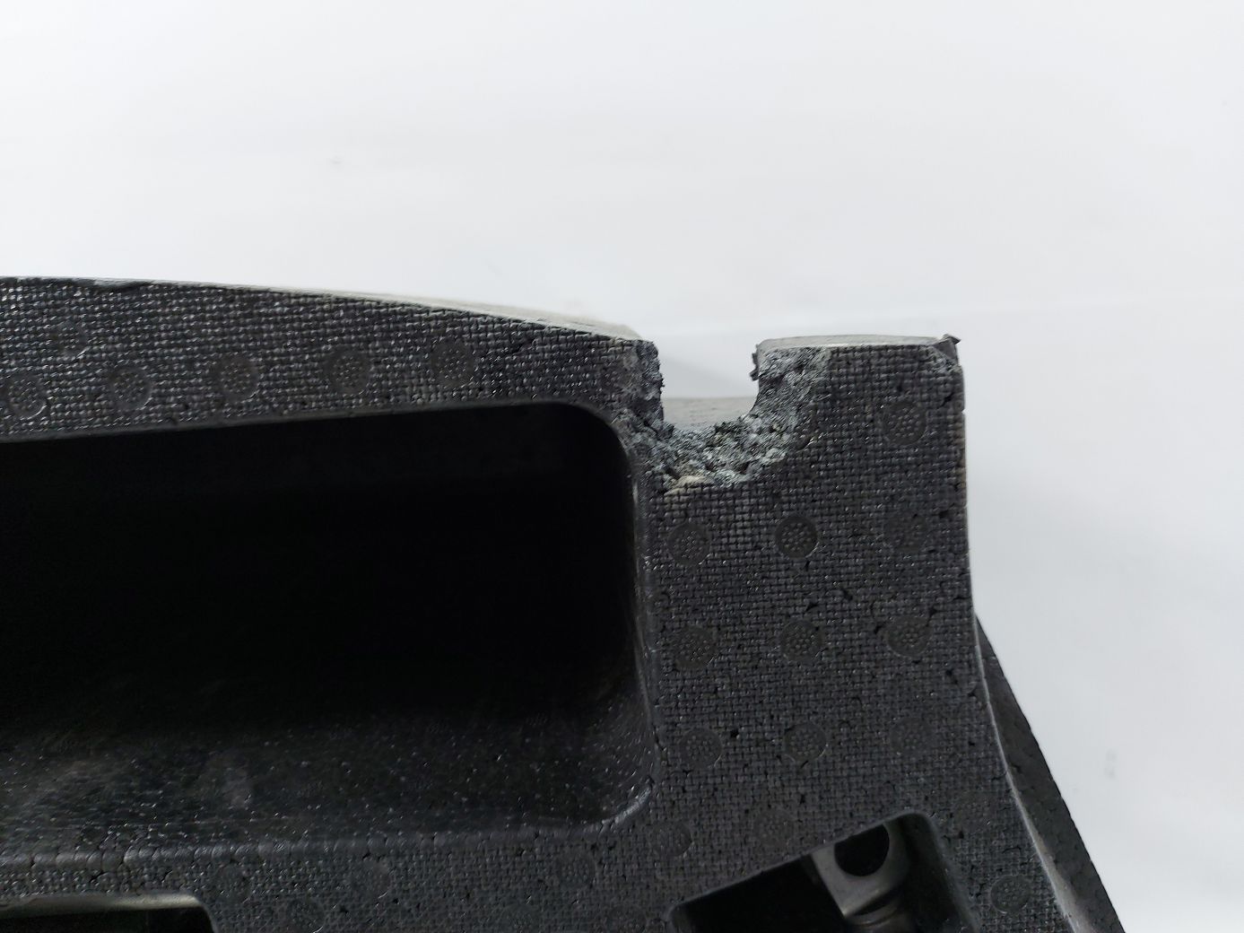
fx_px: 862
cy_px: 466
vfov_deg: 56.8
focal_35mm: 24
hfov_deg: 71.6
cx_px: 622
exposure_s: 1/60
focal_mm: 5.23
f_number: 1.8
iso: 80
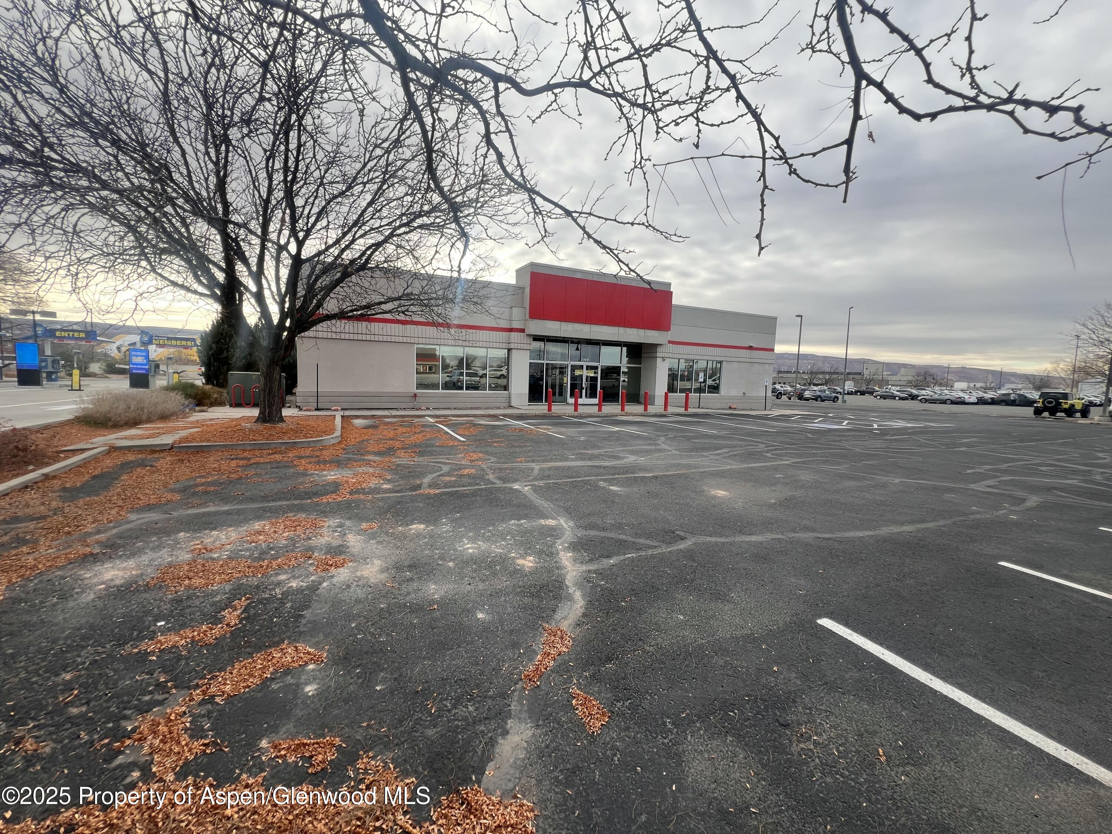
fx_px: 418
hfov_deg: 106.2
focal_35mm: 13
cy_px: 417
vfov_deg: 89.9
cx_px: 556
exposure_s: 1/233
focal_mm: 1.57
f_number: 1.8
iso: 32
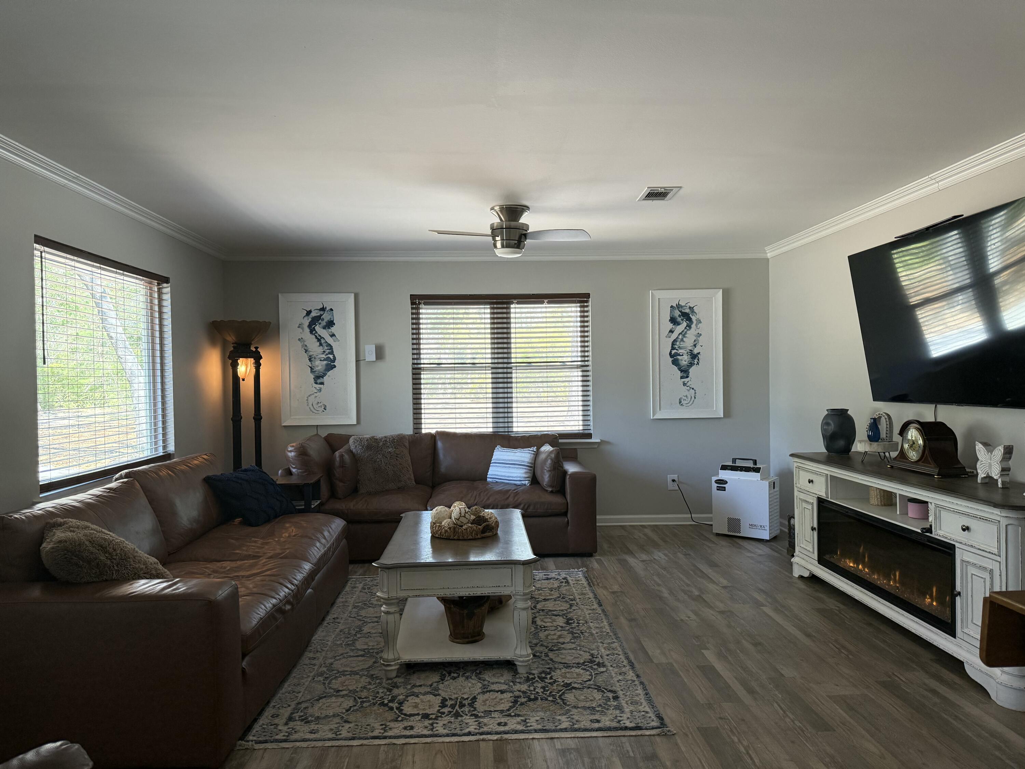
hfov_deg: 71.6
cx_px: 512
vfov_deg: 56.8
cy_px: 384
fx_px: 711
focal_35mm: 24
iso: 320
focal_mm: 6.76
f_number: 1.78
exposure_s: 1/120
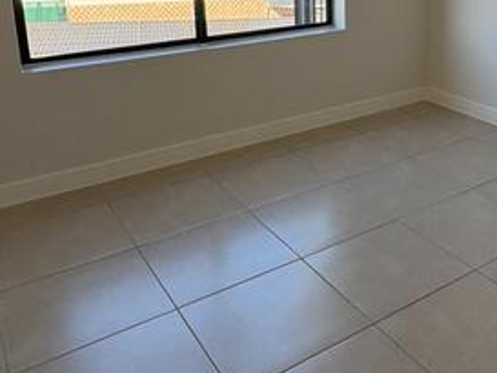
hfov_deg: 43.3
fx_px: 589
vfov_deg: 33.6
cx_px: 408
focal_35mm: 41
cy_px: 51
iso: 64
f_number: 2.2
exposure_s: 1/280
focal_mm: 2.22
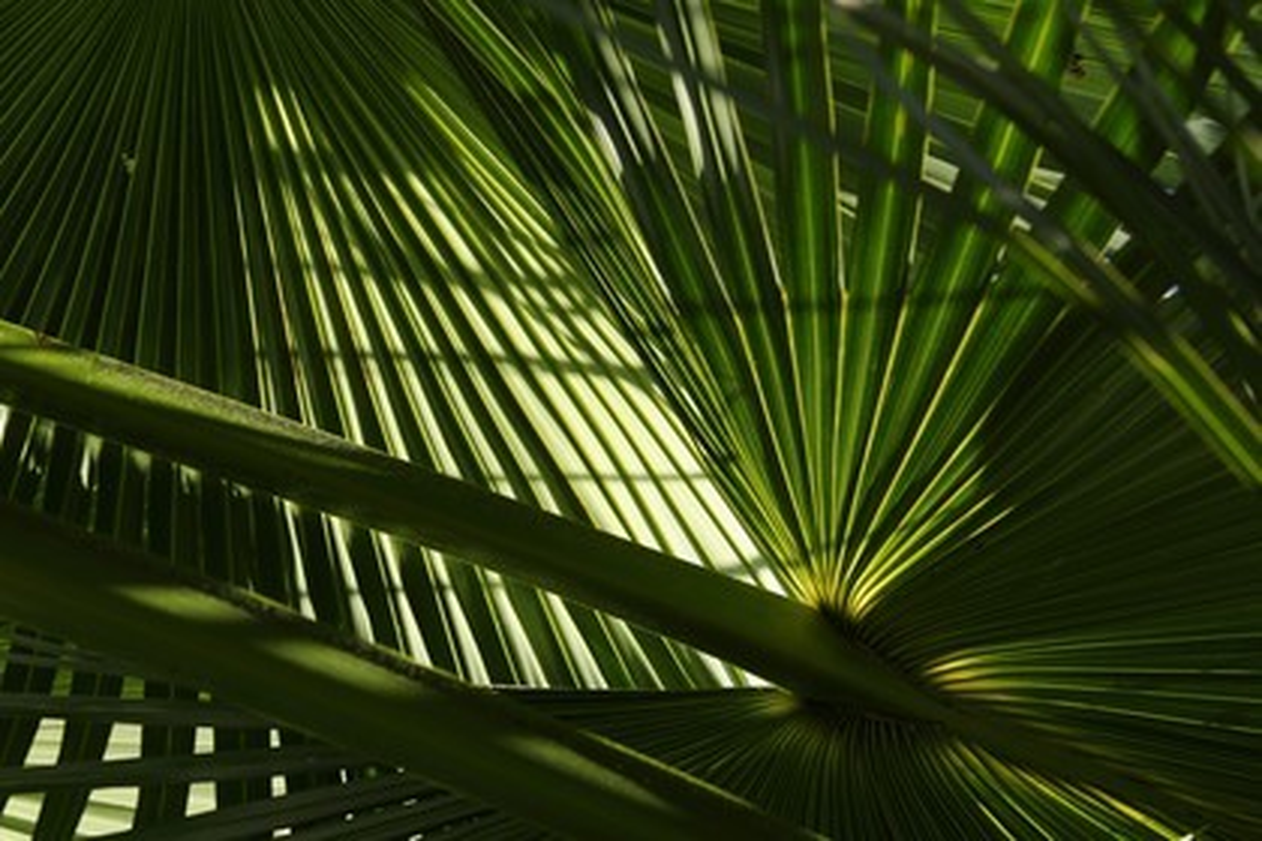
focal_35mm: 70
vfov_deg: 19.5
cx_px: 631
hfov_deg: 28.8
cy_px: 420
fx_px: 2454
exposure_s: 1/160
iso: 200
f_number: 9
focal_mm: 70
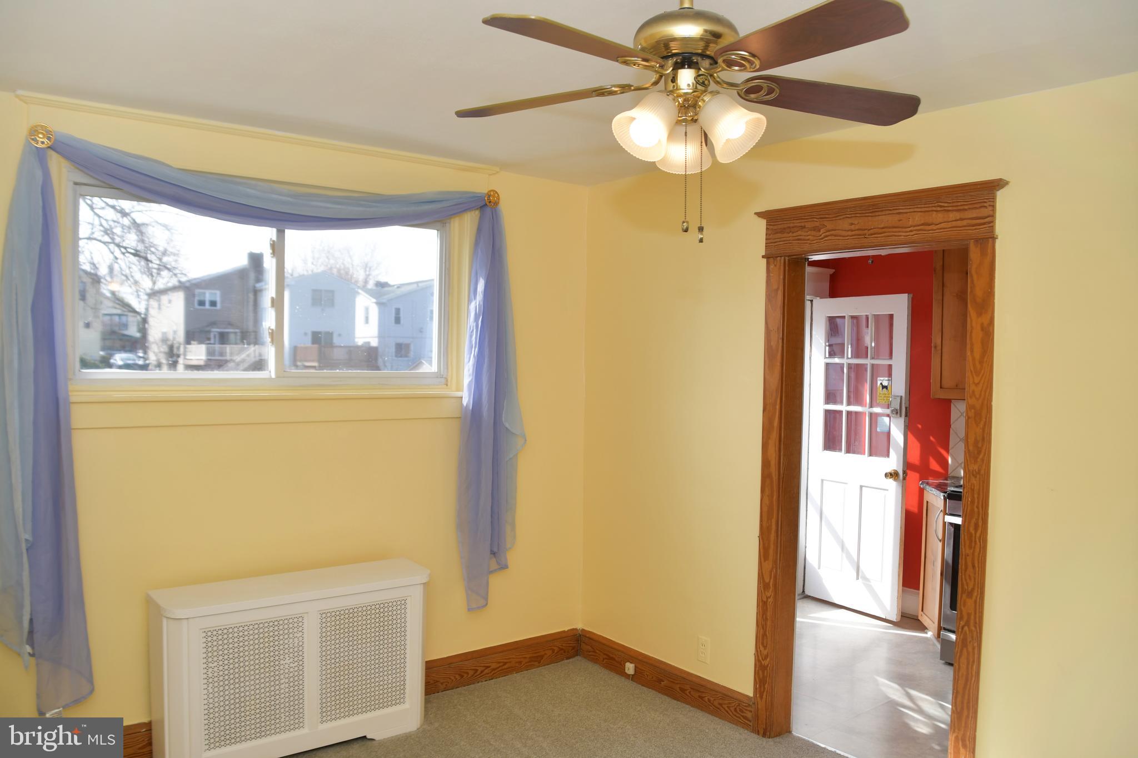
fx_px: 853
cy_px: 379
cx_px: 569
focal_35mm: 27
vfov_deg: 47.9
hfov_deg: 67.4
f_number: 4.5
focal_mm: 18
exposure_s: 1/250
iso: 100
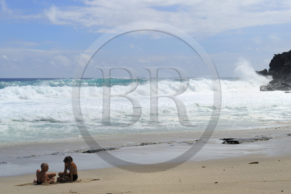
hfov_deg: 34.5
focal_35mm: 58
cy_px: 97
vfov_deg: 23.3
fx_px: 468
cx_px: 146
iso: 200
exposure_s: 1/320
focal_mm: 58
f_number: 14
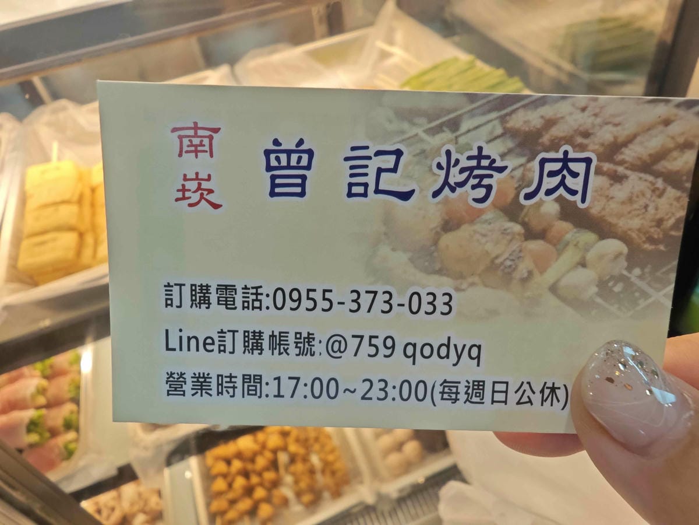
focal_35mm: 23
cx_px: 350
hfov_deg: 73.9
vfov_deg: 58.9
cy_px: 262
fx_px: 464
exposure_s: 1/120
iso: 100
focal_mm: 2.03
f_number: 1.8
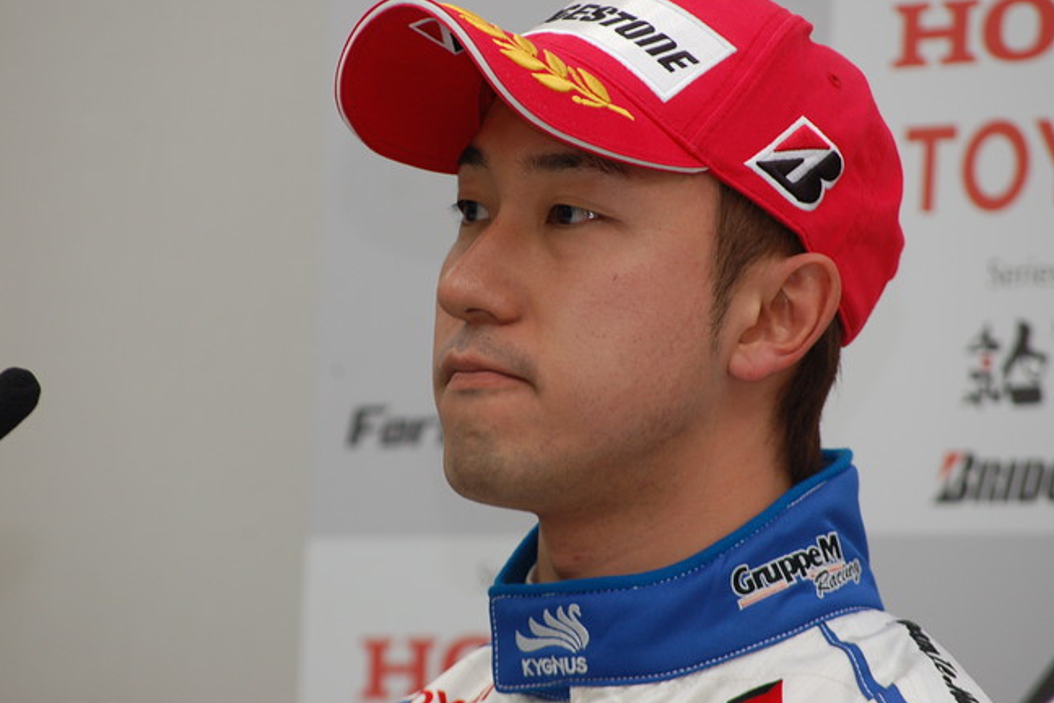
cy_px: 329
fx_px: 9778
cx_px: 504
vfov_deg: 4.1
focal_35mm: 334
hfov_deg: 6.2
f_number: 8
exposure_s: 1/60
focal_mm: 200
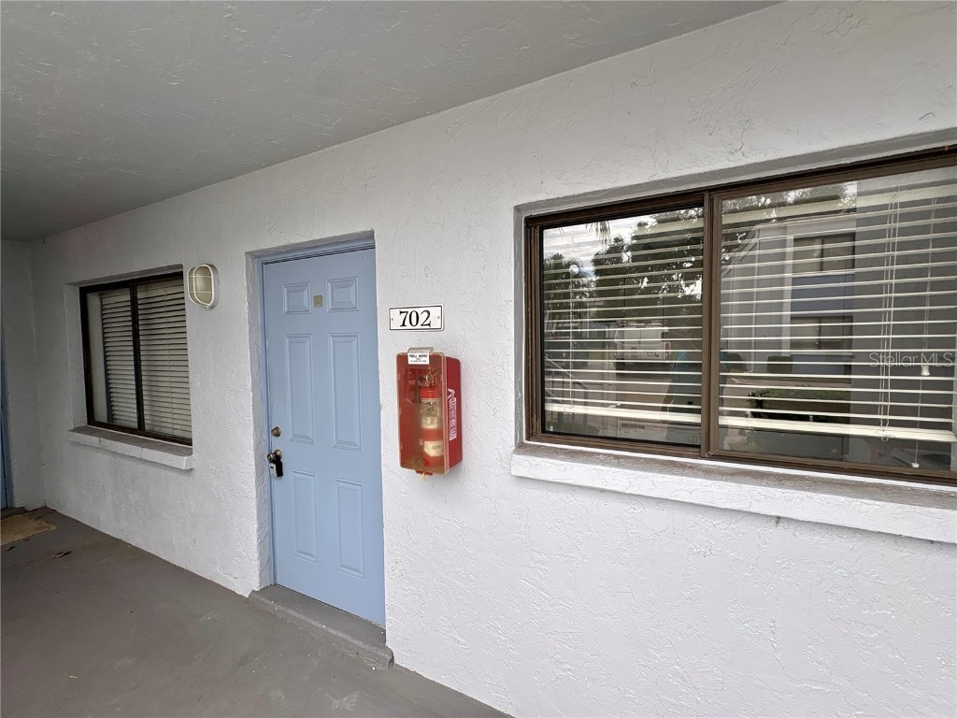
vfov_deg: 85.7
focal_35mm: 14
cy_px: 359
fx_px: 387
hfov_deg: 102.1
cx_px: 478
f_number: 2.2
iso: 40
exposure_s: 1/114
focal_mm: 2.22
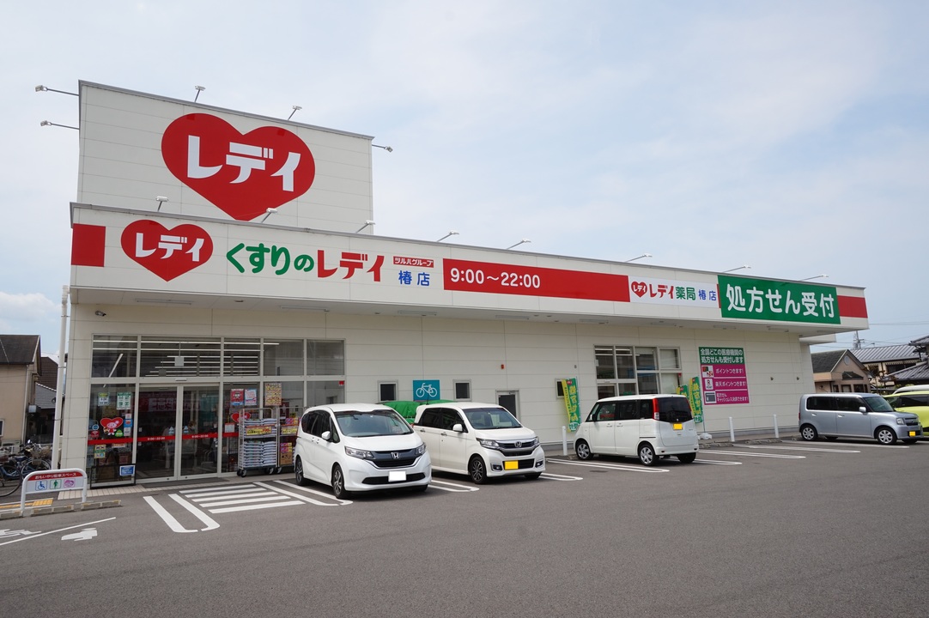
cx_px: 464
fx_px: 658
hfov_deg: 70.5
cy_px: 309
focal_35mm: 26
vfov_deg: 50.3
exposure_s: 1/100
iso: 100
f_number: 14
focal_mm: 17
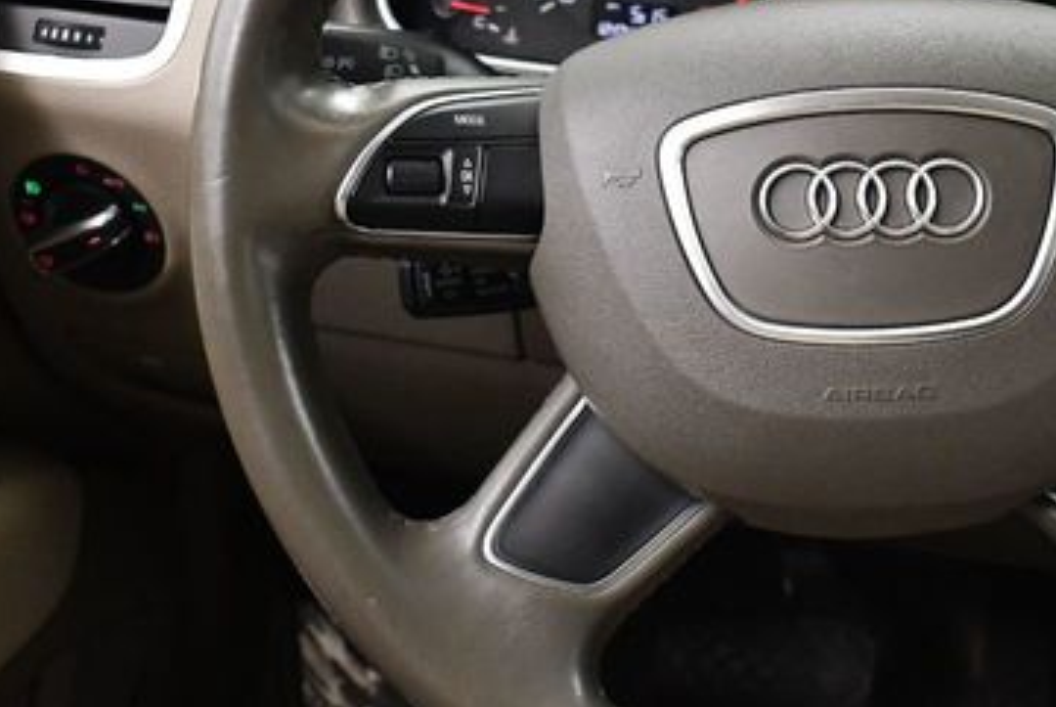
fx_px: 1880
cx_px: 733
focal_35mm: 64
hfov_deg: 31.1
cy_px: 175
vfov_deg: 21.1
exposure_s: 1/125
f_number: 3.5
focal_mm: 18
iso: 3200
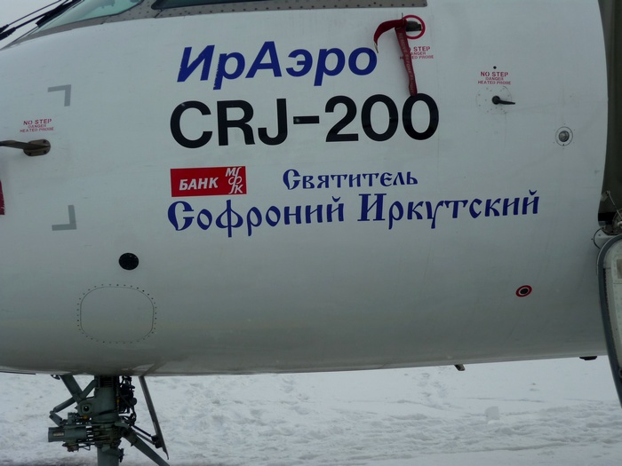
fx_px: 1078
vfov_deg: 24.4
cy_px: 233
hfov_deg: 32.2
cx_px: 311
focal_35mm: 60
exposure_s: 1/640
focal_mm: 9.9
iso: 80
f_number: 3.6
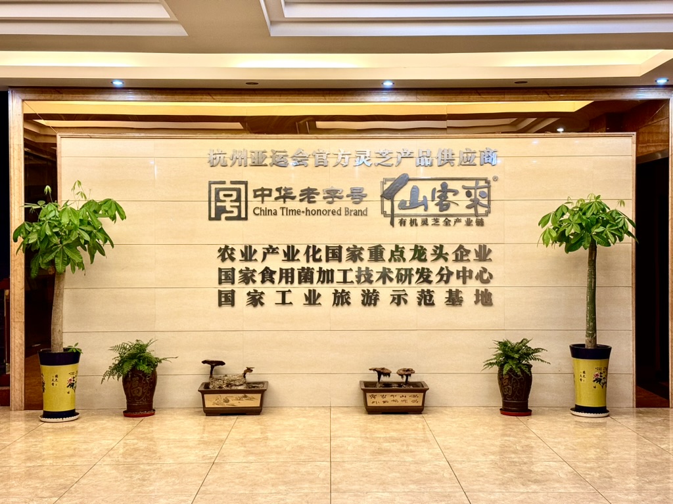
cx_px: 336
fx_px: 933
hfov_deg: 39.7
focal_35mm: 48
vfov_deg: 30.3
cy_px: 252
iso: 200
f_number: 1.78
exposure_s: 1/50
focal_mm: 6.76
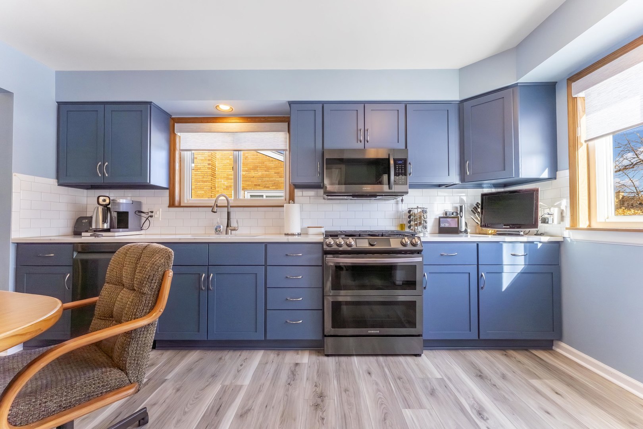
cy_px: 214
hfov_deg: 104.3
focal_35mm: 14
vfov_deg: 81.2
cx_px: 322
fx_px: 250
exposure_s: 1/250
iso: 640
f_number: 9
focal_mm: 14
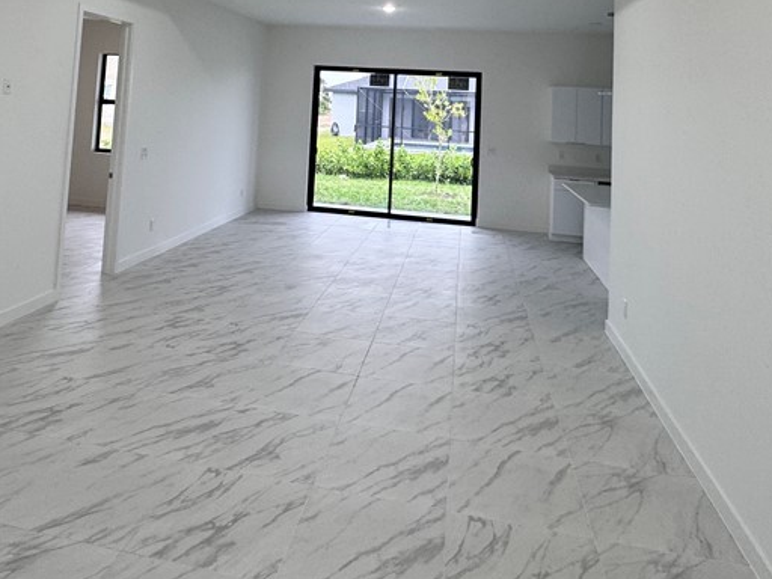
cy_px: 54
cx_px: 335
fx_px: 624
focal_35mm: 28
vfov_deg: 45.0
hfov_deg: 63.2
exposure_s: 1/120
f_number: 2.2
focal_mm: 2.22
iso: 100
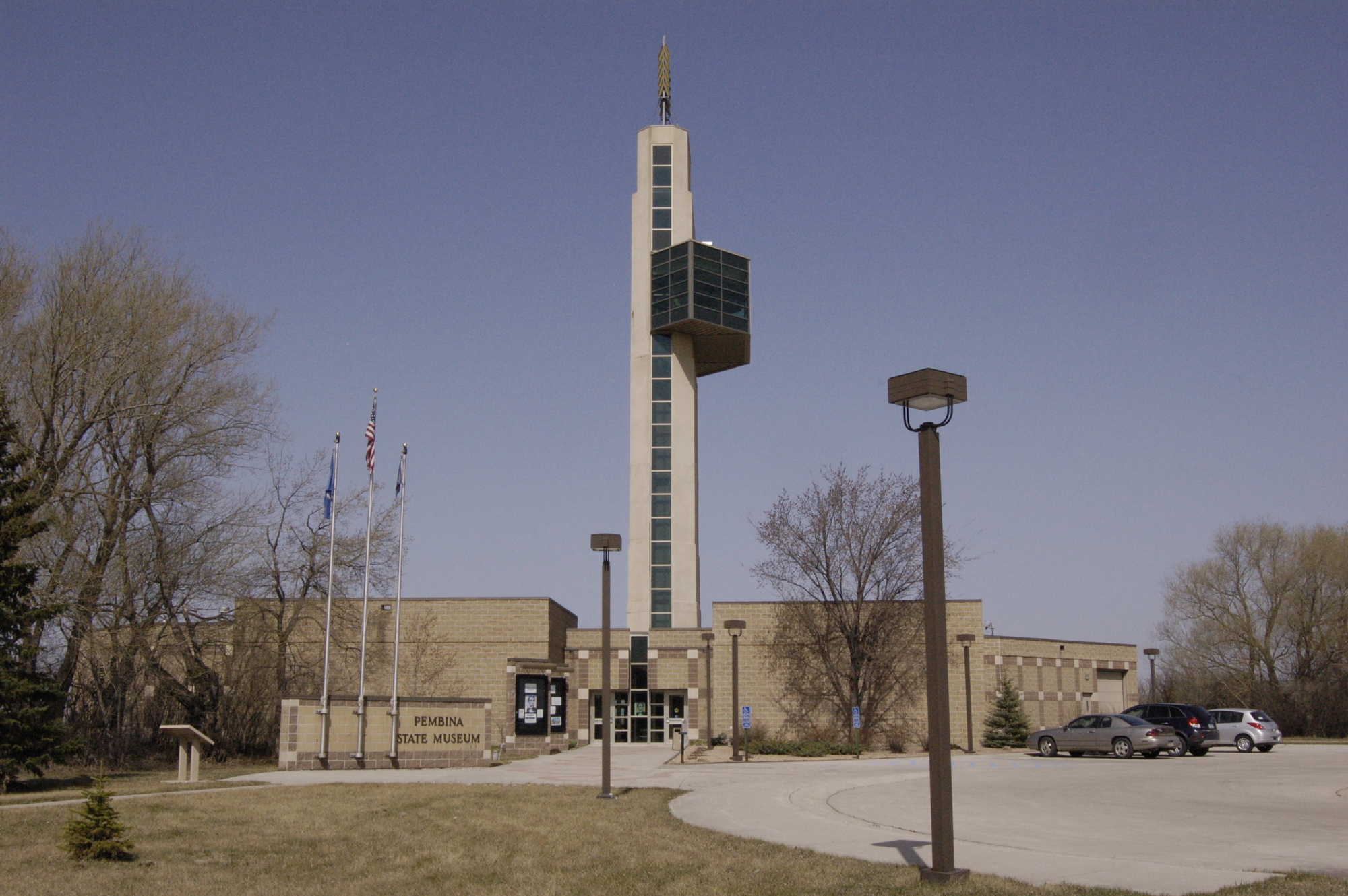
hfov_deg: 53.2
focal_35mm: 36
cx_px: 674
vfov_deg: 36.8
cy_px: 448
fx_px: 1347
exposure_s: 1/1250
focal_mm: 24
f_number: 18
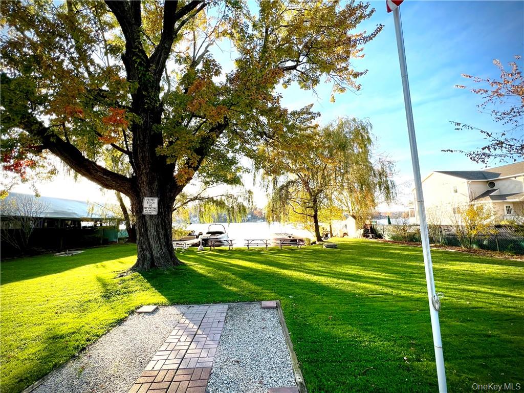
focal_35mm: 13
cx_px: 262
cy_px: 196
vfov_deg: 89.9
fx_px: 197
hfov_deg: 106.2
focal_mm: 1.57
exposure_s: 1/477
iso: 32
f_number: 1.8
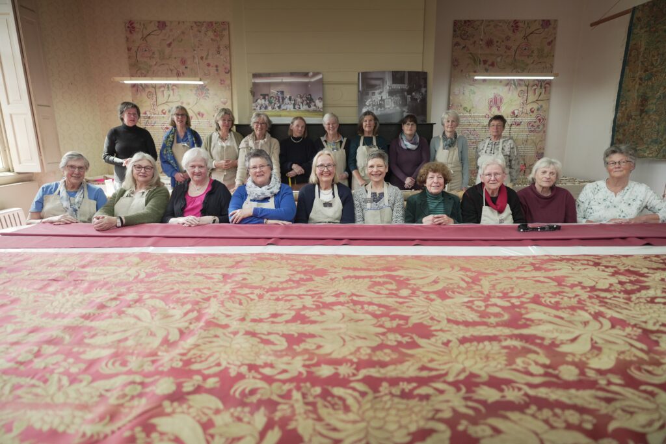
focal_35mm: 20
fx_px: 370
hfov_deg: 84.0
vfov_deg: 61.9
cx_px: 333
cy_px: 222
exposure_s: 1/53.7
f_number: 1.4
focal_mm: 20
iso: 800
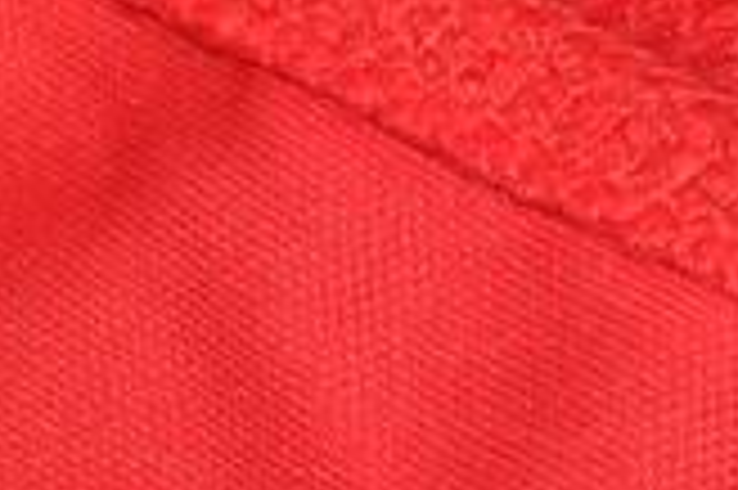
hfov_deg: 5.2
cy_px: 463
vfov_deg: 3.5
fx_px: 8089
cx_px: 760
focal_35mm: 395
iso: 200
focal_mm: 40
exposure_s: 1/200
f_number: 5.3
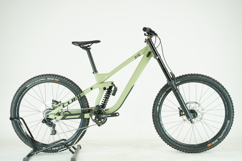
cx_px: 121
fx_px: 336
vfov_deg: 27.0
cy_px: 80
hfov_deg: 39.6
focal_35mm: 50
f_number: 5.6
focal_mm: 50
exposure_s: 1/200
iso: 1600
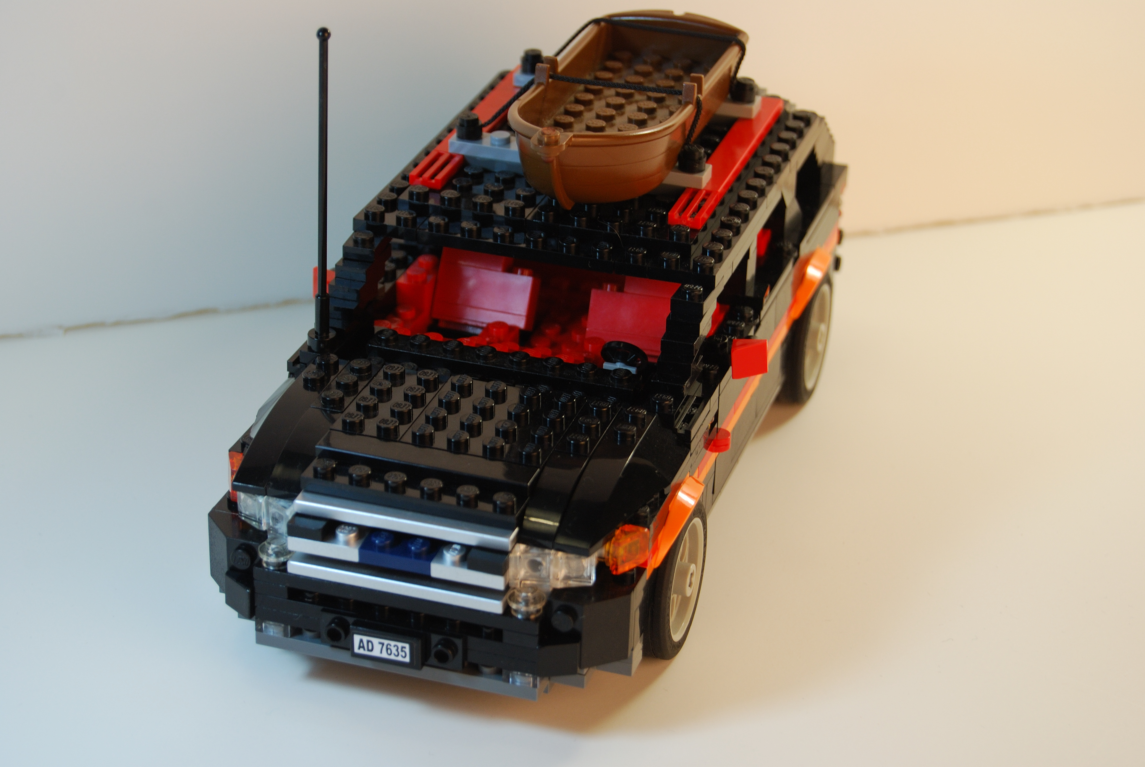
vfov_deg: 16.6
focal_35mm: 82
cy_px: 384
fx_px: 2627
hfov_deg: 24.6
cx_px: 572
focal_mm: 55
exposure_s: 1/60
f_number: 5.6
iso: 250
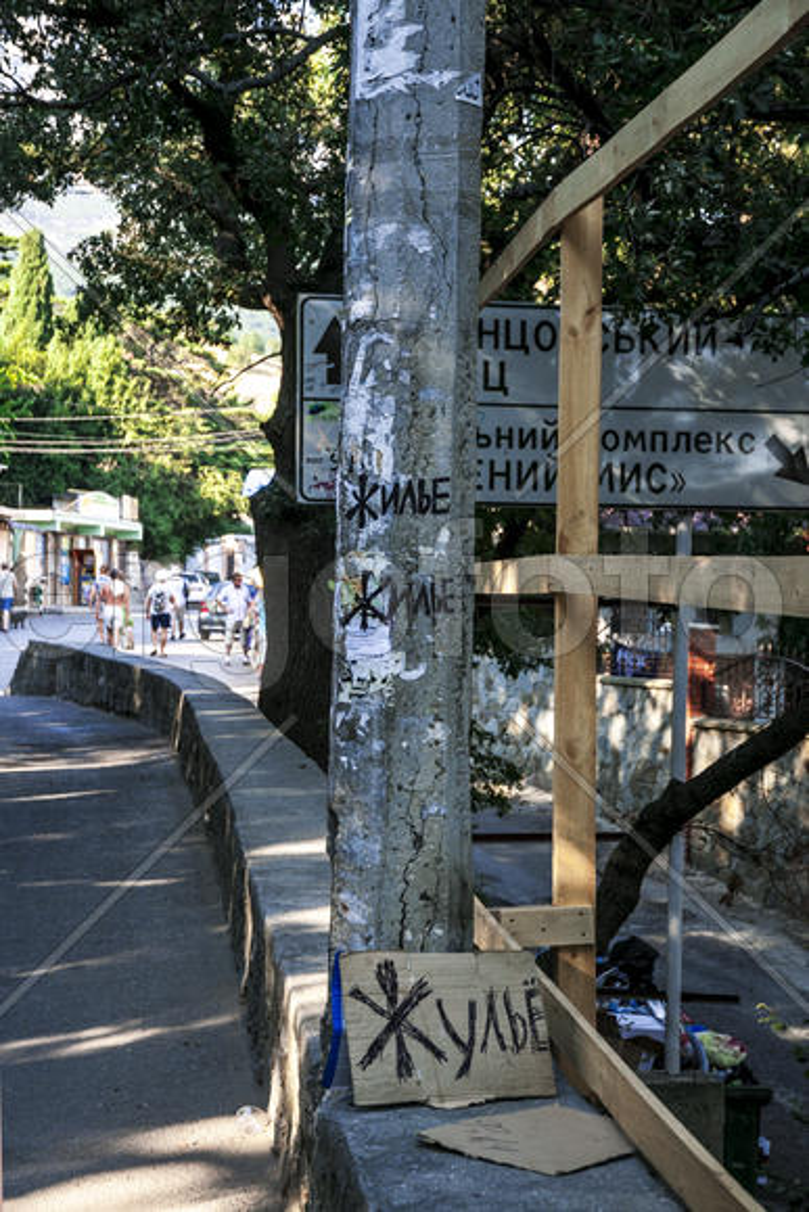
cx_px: 404
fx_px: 2122
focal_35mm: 63
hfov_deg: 21.6
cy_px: 606
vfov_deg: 31.9
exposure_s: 1/320
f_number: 4.8
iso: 200
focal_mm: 42
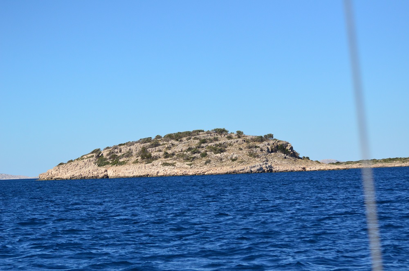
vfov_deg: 12.1
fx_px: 1275
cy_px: 136
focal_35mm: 112
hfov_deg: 18.2
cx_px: 204
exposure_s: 1/8000
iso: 800
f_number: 4.5
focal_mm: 75
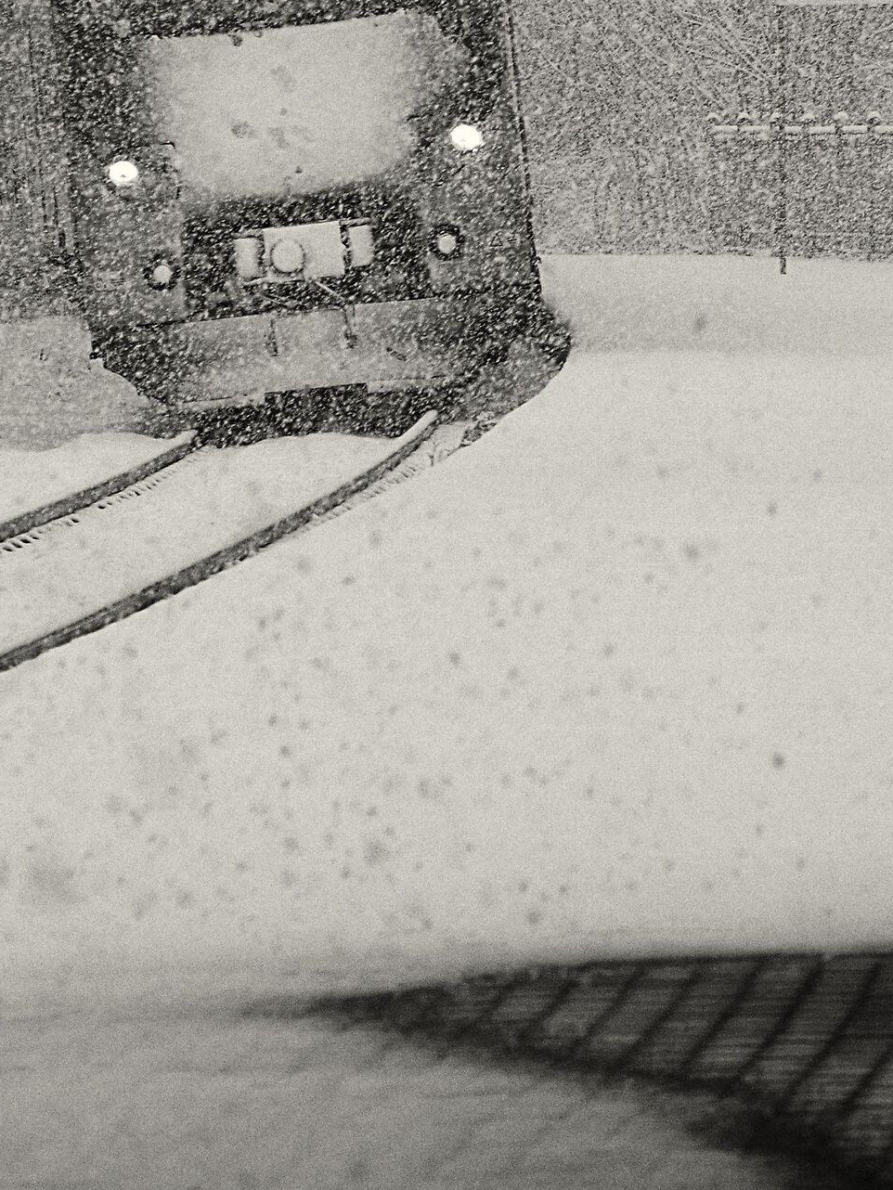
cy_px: 129
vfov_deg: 4.6
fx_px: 14820
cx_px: 191
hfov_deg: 3.5
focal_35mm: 431
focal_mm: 160
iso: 140
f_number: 8
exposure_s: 1/125
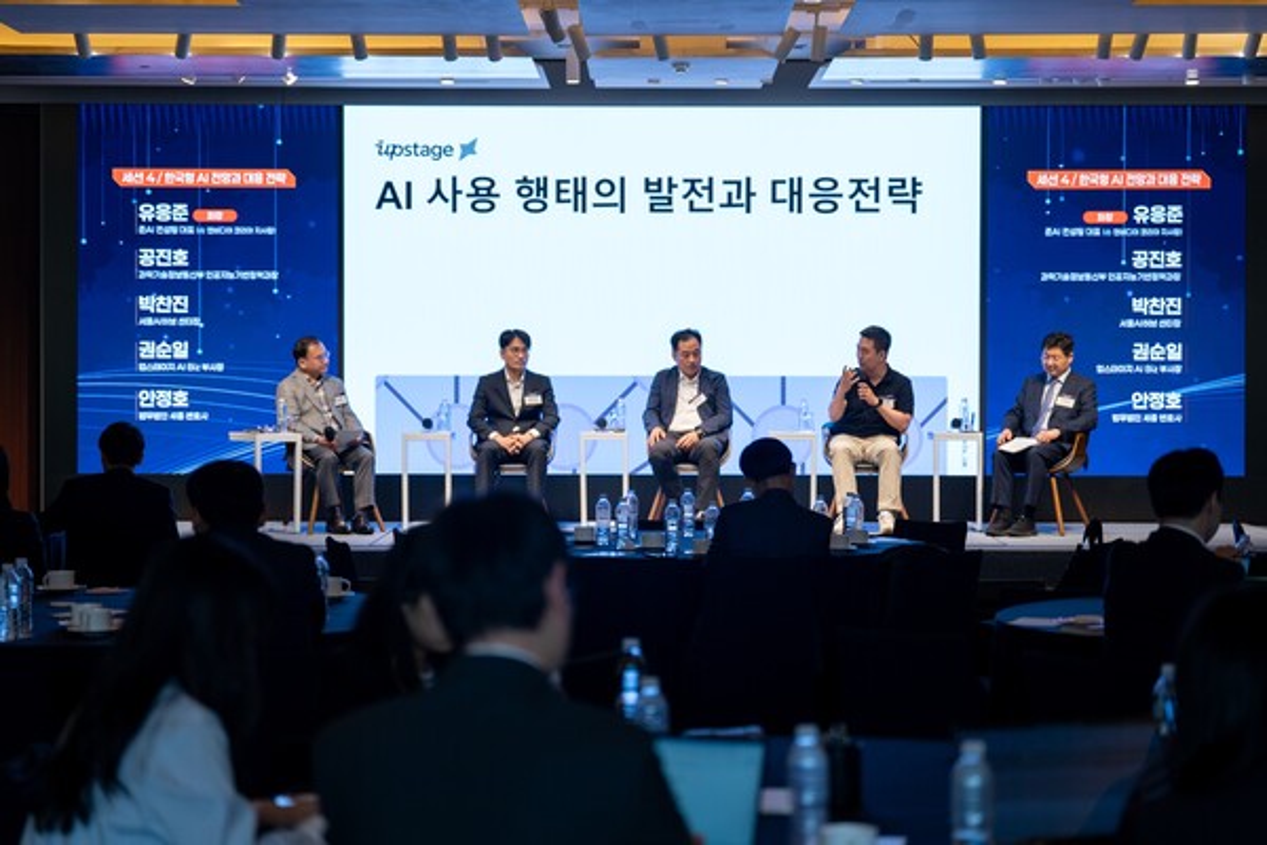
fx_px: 2780
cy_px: 422
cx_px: 634
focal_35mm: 79
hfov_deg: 25.7
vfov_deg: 17.3
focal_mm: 79
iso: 800
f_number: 2.8
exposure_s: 1/160
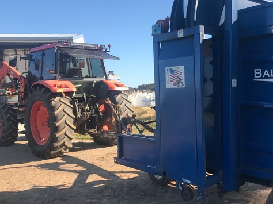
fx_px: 307
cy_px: 101
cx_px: 185
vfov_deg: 36.8
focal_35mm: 39
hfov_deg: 47.0
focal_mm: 3.99
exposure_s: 1/1114
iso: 20
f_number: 1.8
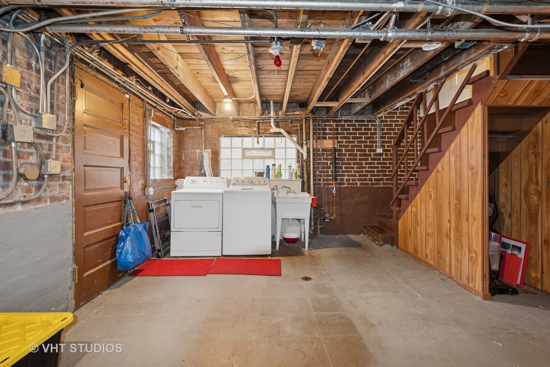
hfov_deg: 96.7
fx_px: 244
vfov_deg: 73.8
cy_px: 184
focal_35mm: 16
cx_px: 275
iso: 400
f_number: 8
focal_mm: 16
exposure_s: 1/2.5
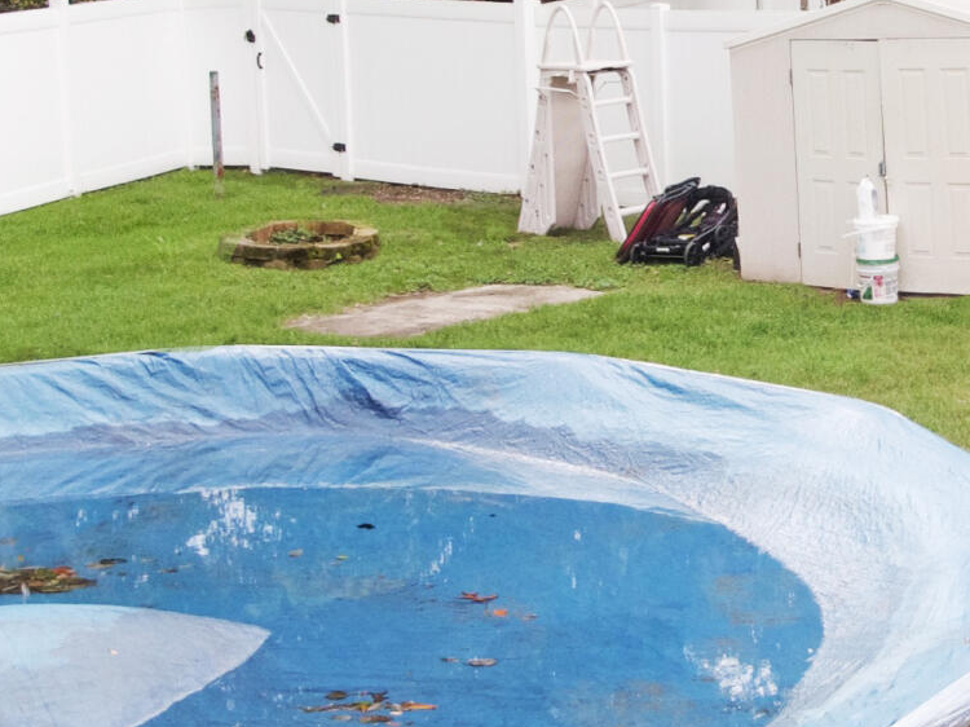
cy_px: 291
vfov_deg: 15.4
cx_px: 851
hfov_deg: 20.1
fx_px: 2689
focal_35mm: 96
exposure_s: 1/30
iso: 120
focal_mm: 4.39
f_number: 2.8
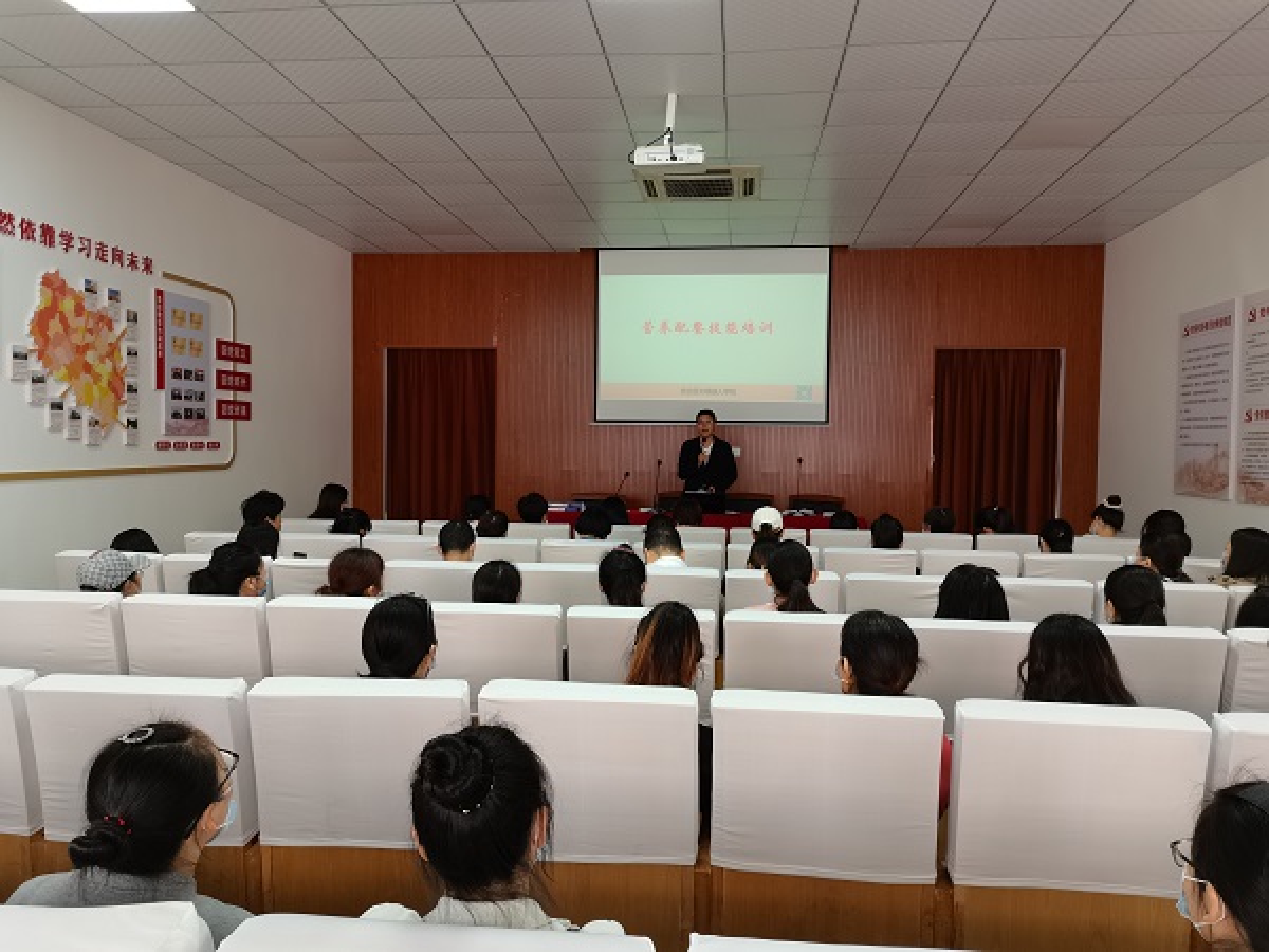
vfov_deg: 53.1
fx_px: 953
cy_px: 476
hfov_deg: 67.3
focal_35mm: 26
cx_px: 634
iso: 100
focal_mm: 5.58
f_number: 1.8
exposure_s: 1/50
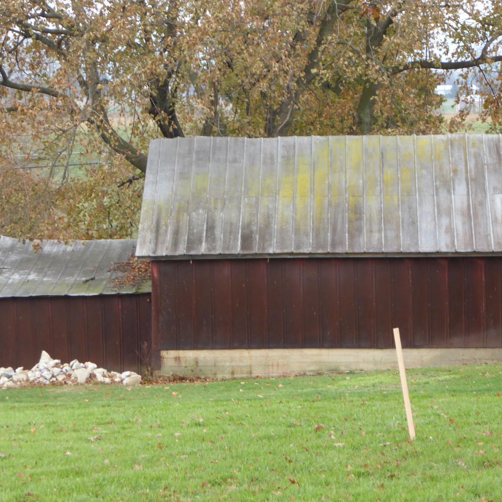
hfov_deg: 10.6
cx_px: 225
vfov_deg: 10.6
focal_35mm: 165
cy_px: 261
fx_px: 2707
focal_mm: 22.3
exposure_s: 1/60
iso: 125
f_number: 5.2
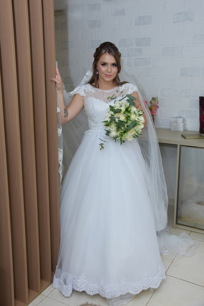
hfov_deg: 34.2
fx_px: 331
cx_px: 102
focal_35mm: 39
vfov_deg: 49.6
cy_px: 153
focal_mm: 26
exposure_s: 1/100
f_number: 6.3
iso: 1000
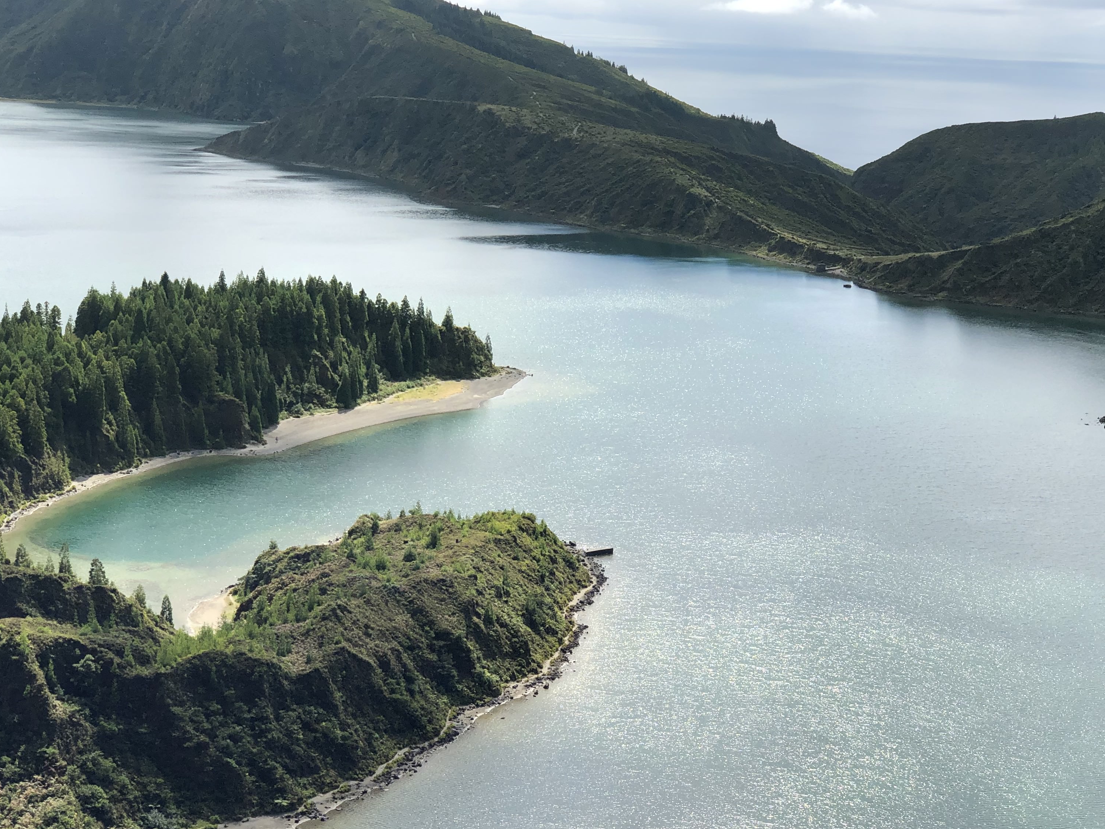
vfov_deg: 21.0
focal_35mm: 70
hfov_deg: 27.8
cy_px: 534
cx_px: 557
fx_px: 2234
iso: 16
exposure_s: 1/1091
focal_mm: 6
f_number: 2.4
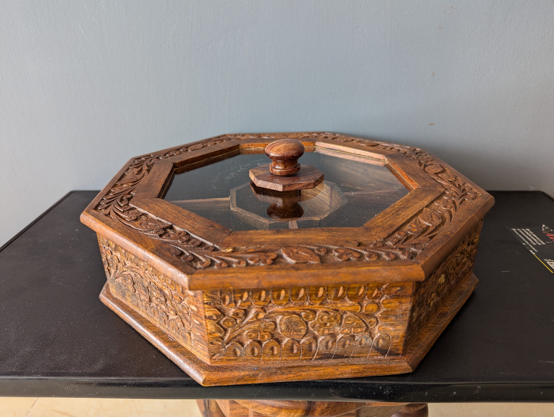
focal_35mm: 24
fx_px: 385
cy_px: 208
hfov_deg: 71.5
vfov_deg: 56.9
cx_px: 277
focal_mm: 6.81
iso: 43
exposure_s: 1/64.9
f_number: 1.85
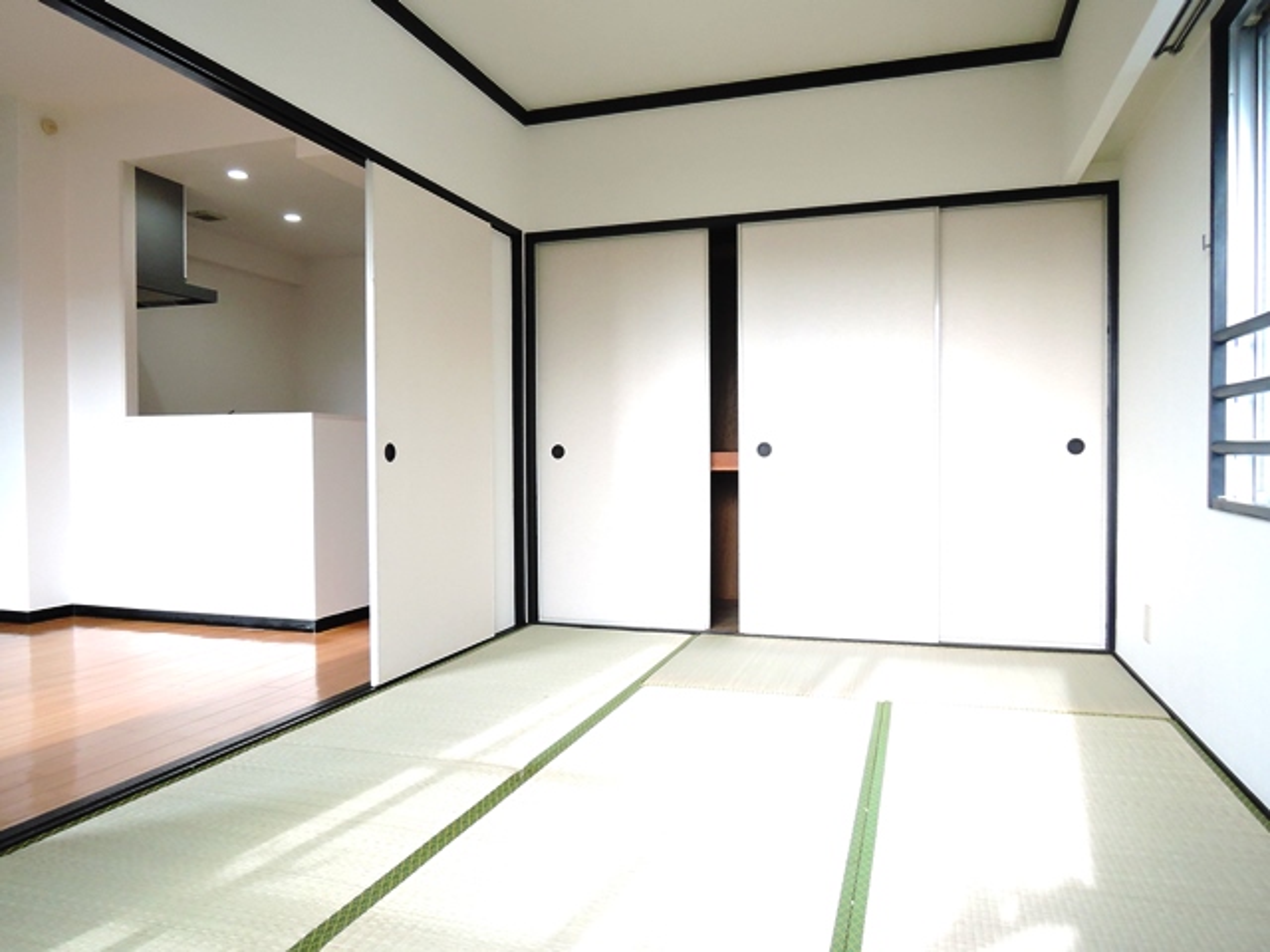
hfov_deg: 71.6
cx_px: 635
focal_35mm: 24
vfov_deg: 56.8
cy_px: 476
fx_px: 881
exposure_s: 1/320
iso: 800
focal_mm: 5.1
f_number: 2.8
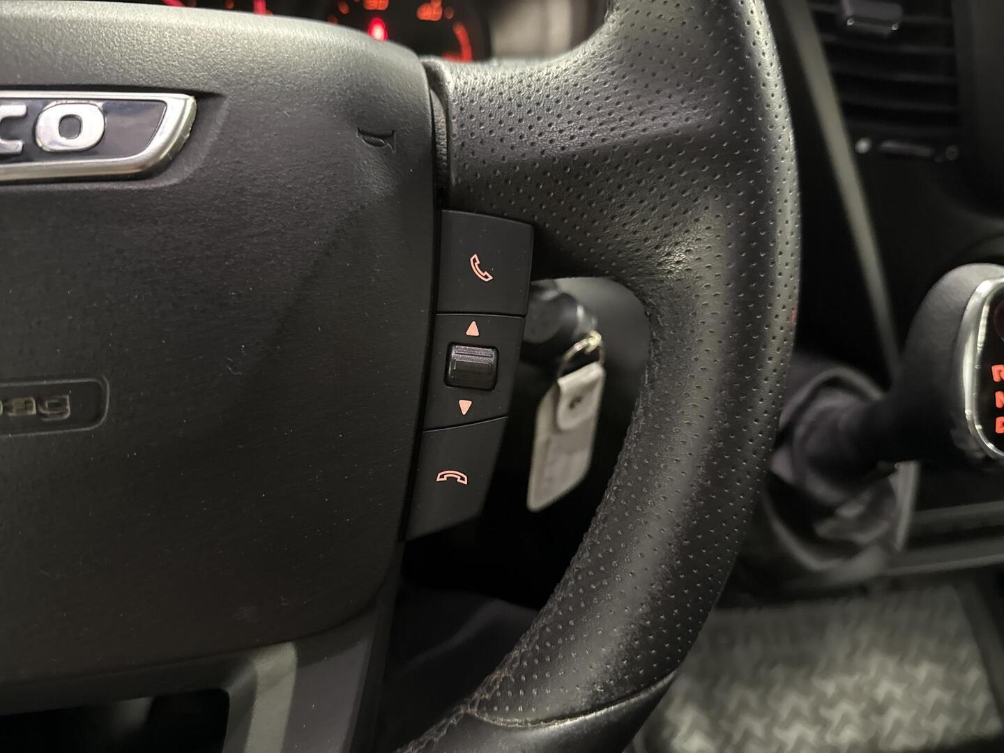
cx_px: 502
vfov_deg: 56.8
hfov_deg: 71.6
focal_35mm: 24
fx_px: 696
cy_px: 376
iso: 1250
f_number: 1.78
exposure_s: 1/30
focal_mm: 6.76
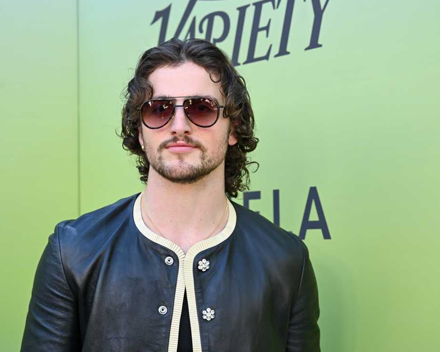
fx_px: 1042
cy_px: 175
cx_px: 198
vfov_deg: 19.2
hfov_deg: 23.8
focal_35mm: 80
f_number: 5.6
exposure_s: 1/500
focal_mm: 70
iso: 1000
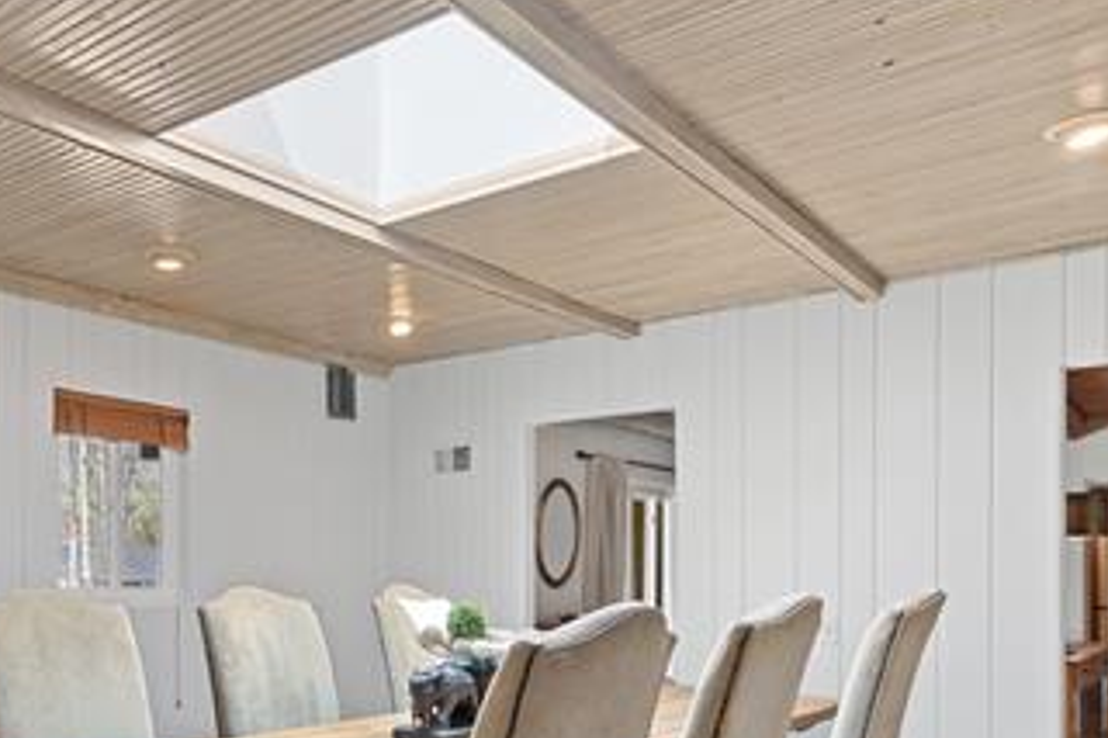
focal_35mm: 34
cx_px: 284
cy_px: 579
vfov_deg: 37.6
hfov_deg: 53.4
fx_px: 1046
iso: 400
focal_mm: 17
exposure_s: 1/5
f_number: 8
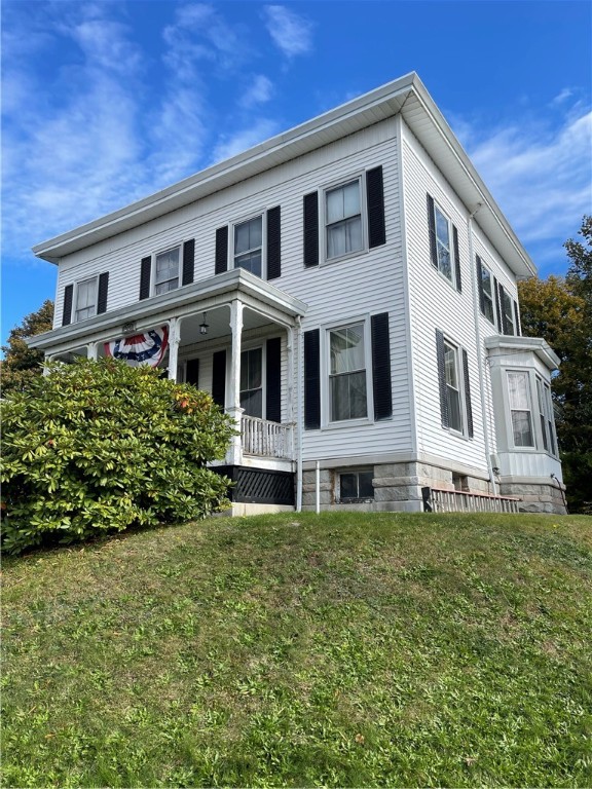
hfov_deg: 53.1
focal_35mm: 26
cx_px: 296
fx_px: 593
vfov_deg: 67.3
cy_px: 394
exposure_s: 1/2545
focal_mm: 5.1
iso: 32
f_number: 1.6
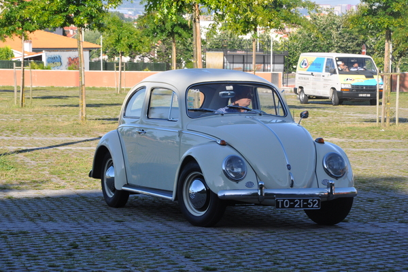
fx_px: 1783
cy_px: 136
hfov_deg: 13.1
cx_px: 204
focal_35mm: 158
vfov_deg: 8.7
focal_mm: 105
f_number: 11
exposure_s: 1/500
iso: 640
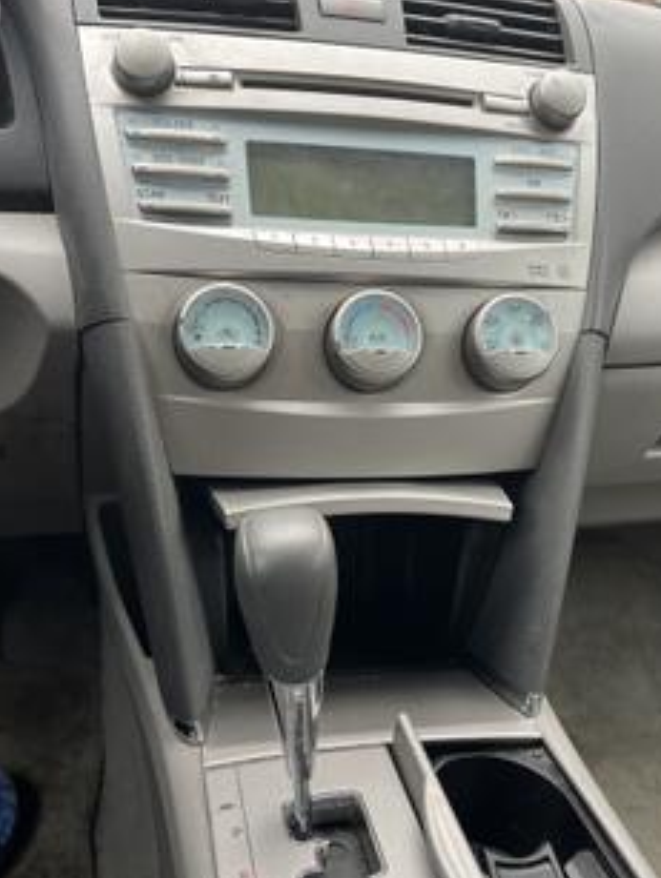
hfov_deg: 44.2
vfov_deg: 56.4
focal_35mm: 32
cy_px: 523
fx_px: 813
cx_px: 329
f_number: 1.6
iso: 125
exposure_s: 1/106
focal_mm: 5.1
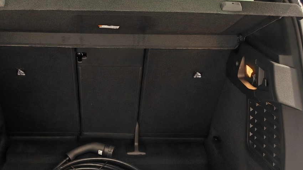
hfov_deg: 42.6
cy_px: 126
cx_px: 114
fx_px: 386
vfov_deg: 24.7
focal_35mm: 48
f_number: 1.6
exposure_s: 1/100
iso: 250
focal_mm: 5.4
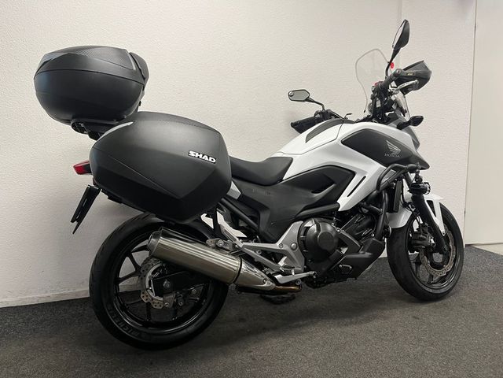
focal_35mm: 26
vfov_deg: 53.1
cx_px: 252
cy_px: 189
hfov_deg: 67.3
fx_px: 378
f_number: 1.6
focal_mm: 5.1
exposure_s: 1/50
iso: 80
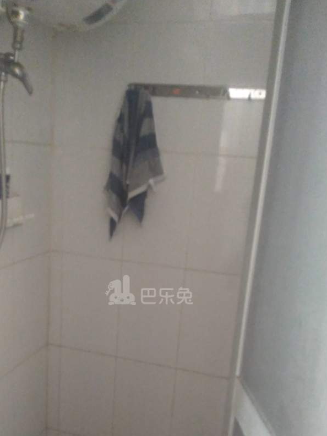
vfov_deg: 51.7
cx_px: 149
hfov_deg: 40.6
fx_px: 441
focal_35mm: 35
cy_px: 291
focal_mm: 3.59
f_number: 1.8
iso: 915
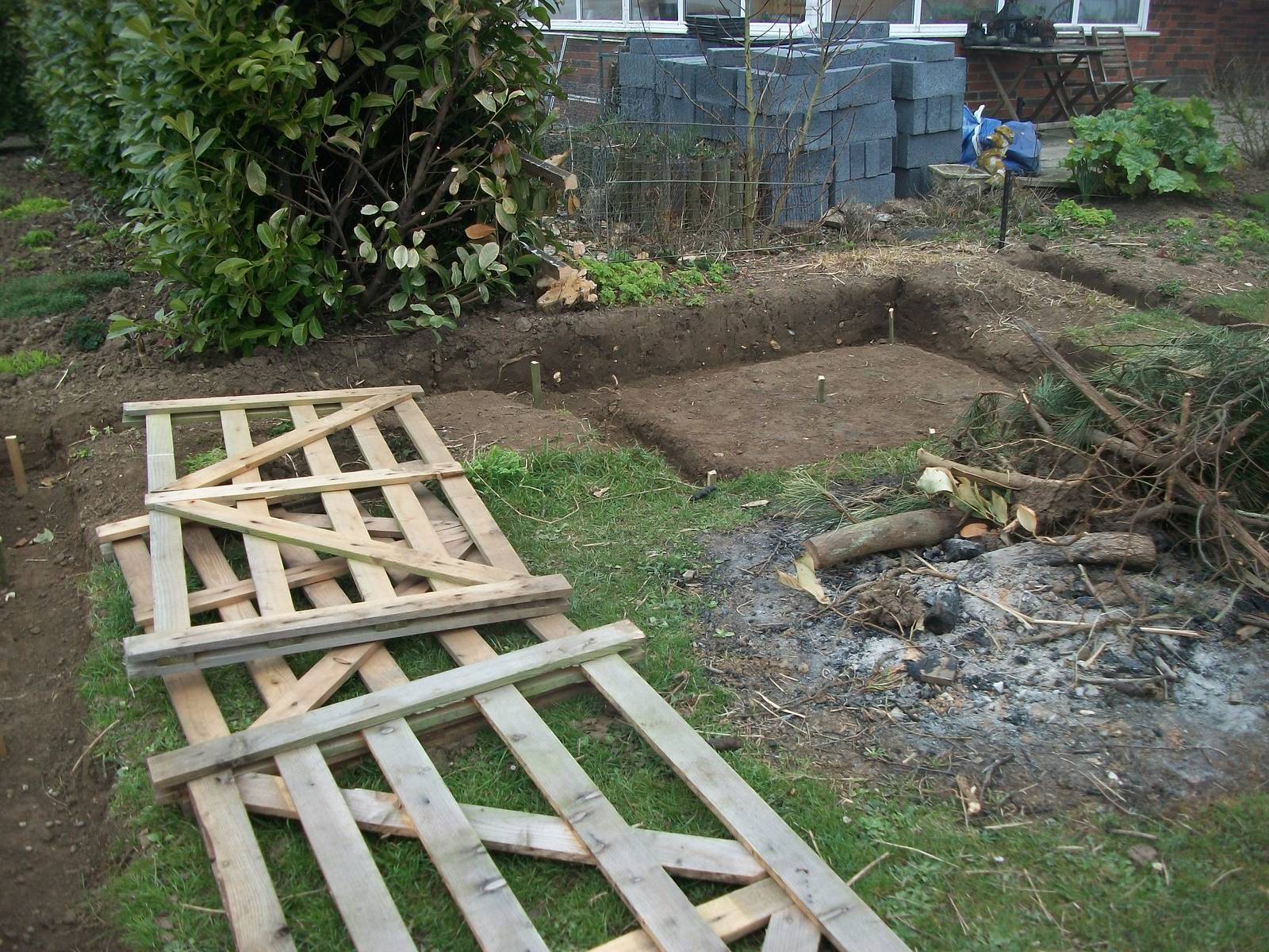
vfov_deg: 44.2
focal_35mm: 32
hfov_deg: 56.8
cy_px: 476
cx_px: 634
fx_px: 1173
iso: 80
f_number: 2.9
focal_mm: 5.7
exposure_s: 1/200
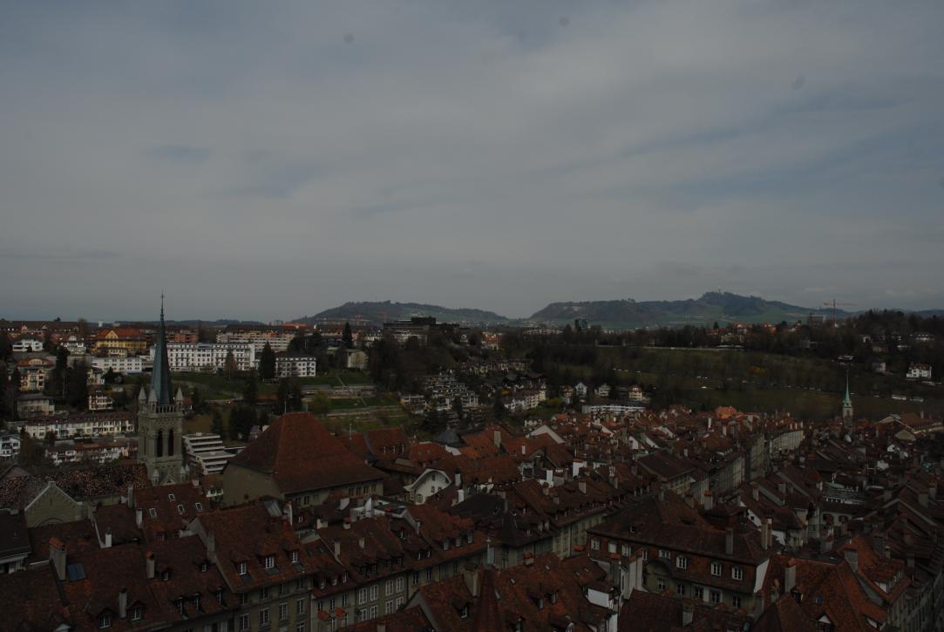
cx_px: 472
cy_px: 316
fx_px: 709
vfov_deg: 48.1
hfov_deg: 67.3
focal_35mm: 27
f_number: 10
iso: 100
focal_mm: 18
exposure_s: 1/400
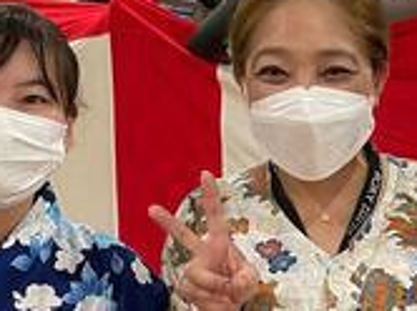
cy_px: 206
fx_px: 1131
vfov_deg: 15.7
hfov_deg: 20.6
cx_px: 339
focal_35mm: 94
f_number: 1.6
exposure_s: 1/50
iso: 125
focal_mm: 4.2
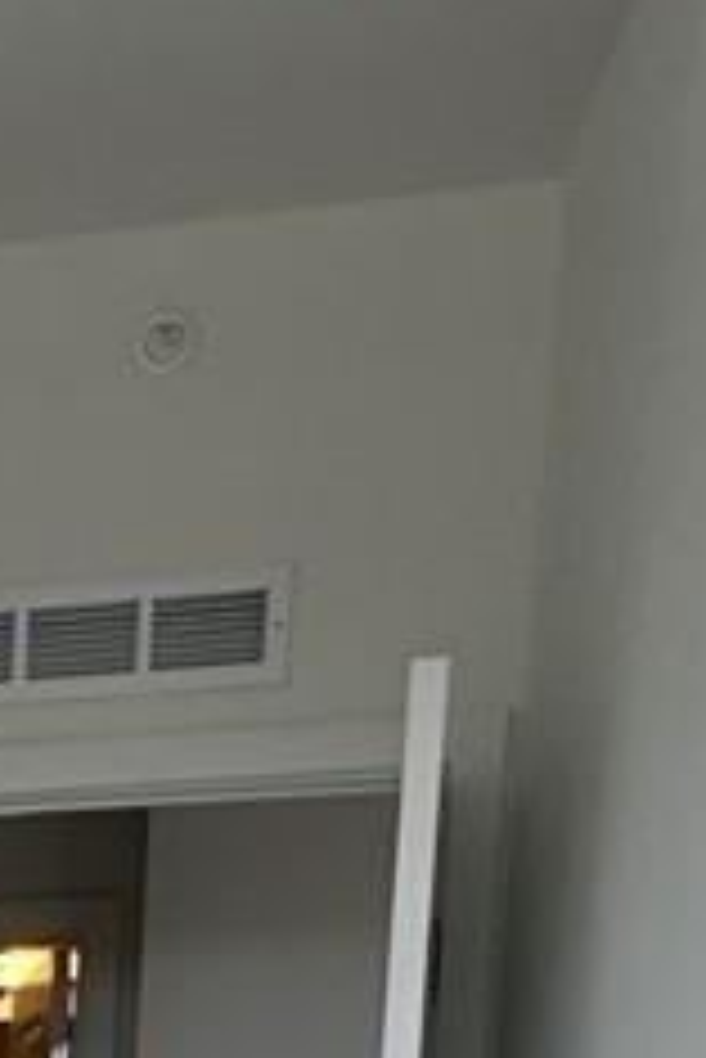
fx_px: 2908
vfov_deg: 17.2
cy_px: 1855
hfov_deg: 11.7
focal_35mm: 99
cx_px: -895
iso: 40
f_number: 2.2
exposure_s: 1/105
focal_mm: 2.22
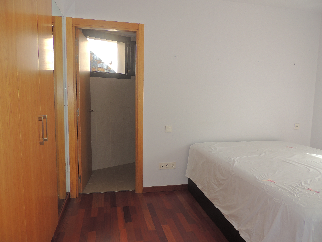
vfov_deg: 56.8
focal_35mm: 24
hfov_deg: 71.6
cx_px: 161
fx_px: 223
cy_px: 121
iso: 100
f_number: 3
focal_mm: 4.3
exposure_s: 1/50
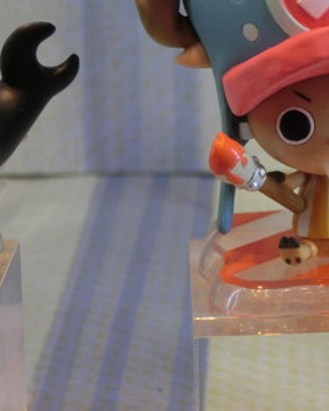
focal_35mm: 158
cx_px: 341
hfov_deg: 9.7
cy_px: 143
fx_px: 1922
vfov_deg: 12.2
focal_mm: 13.79
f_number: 4.9
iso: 320
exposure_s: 1/80
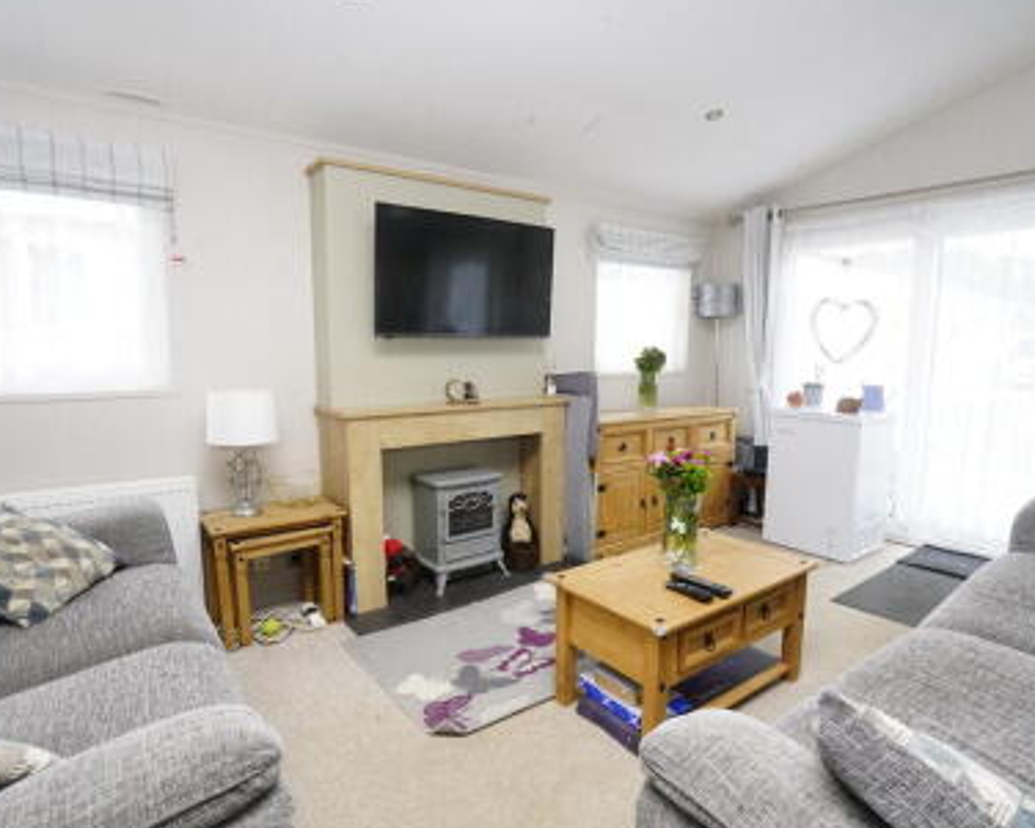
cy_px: 425
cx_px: 529
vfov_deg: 70.9
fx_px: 582
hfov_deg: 83.3
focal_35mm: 19
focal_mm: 16
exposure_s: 1/60
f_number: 16
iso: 3200
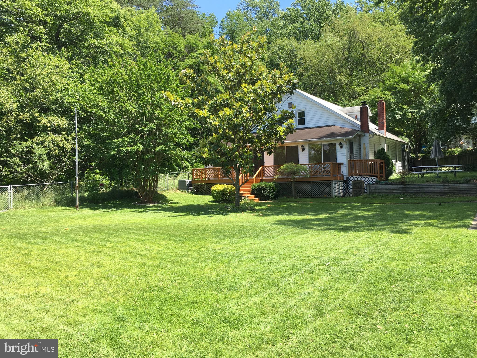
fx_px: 400
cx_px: 238
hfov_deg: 61.7
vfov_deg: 48.2
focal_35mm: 29
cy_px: 179
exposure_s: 1/519
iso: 25
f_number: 2.2
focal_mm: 4.15
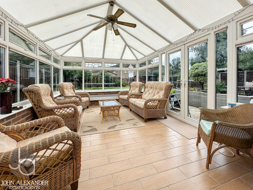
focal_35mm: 14
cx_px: 126
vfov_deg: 85.7
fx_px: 102
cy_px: 95
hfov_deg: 102.1
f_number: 2.2
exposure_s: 1/216
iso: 40
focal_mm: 2.22
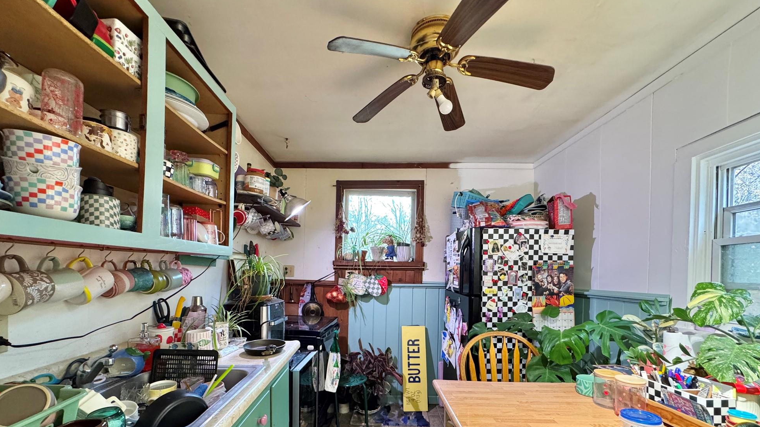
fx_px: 322
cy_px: 275
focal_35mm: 16
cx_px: 372
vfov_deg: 65.7
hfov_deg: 99.4
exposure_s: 1/60
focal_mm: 2.22
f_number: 2.2
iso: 400
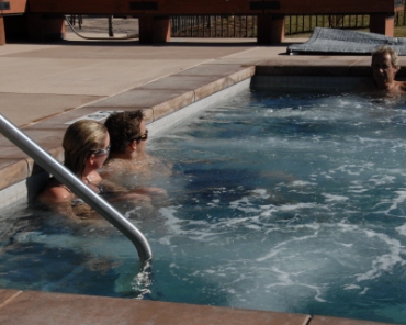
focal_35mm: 82
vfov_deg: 18.7
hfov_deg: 23.3
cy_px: 164
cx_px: 221
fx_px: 985
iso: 200
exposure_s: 1/125
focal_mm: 48
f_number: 20
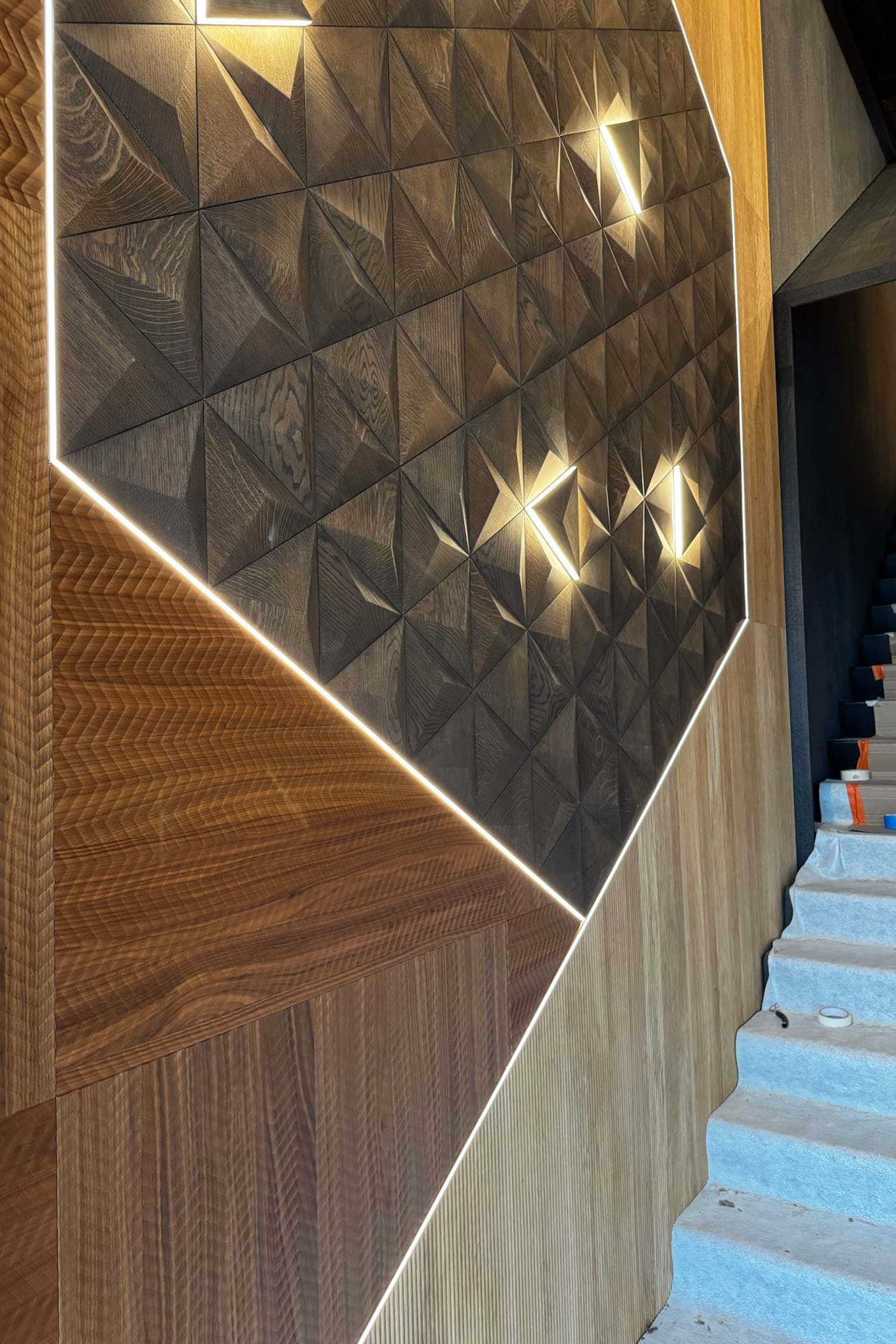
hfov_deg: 51.2
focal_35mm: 25
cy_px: 672
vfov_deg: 71.5
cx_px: 418
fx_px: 933
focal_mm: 6.76
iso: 640
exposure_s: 1/58
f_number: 1.78
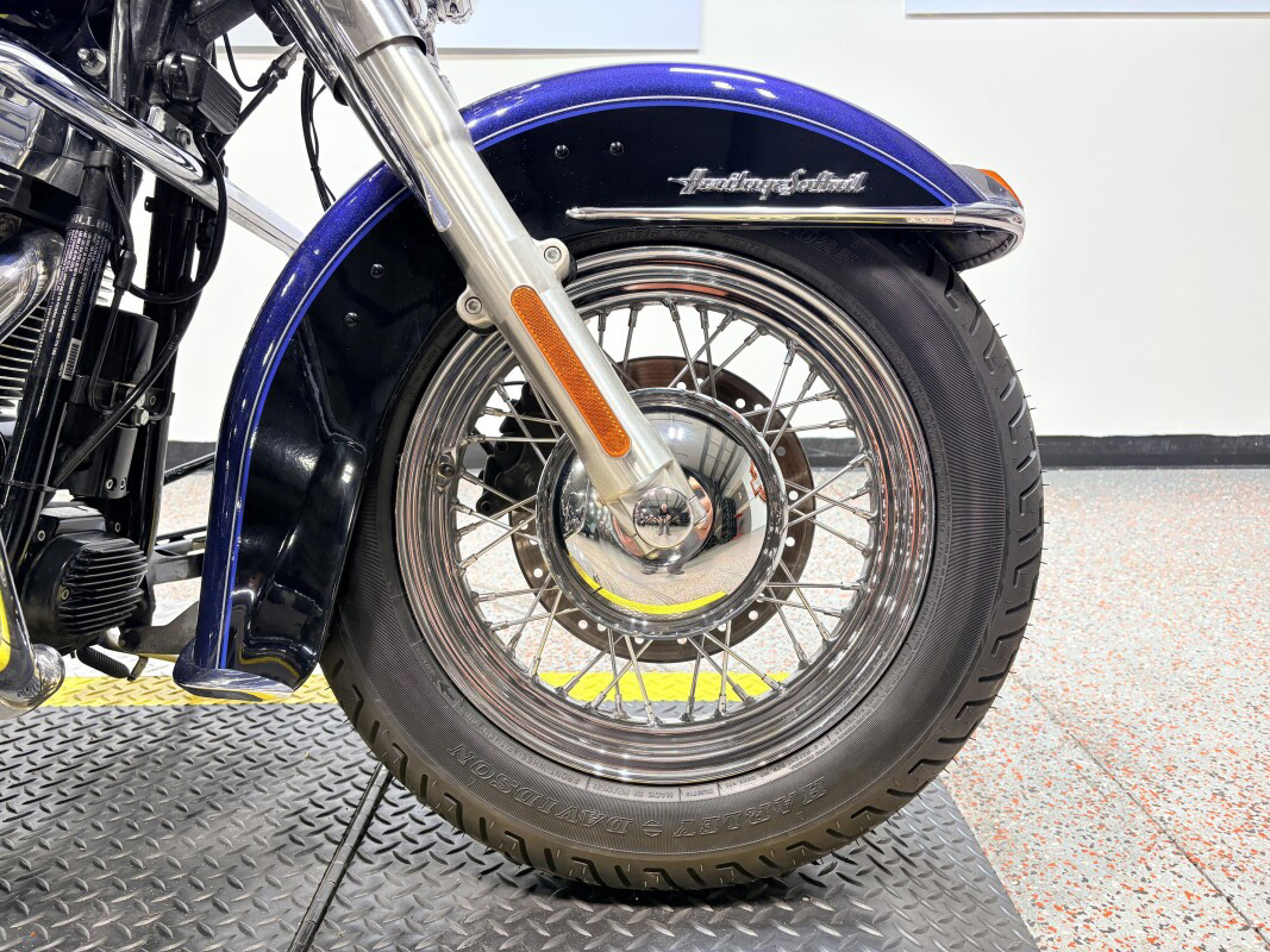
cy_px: 476
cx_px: 635
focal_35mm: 26
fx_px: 954
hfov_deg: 67.3
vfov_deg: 53.1
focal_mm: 5.96
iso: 80
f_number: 1.6
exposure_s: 1/120
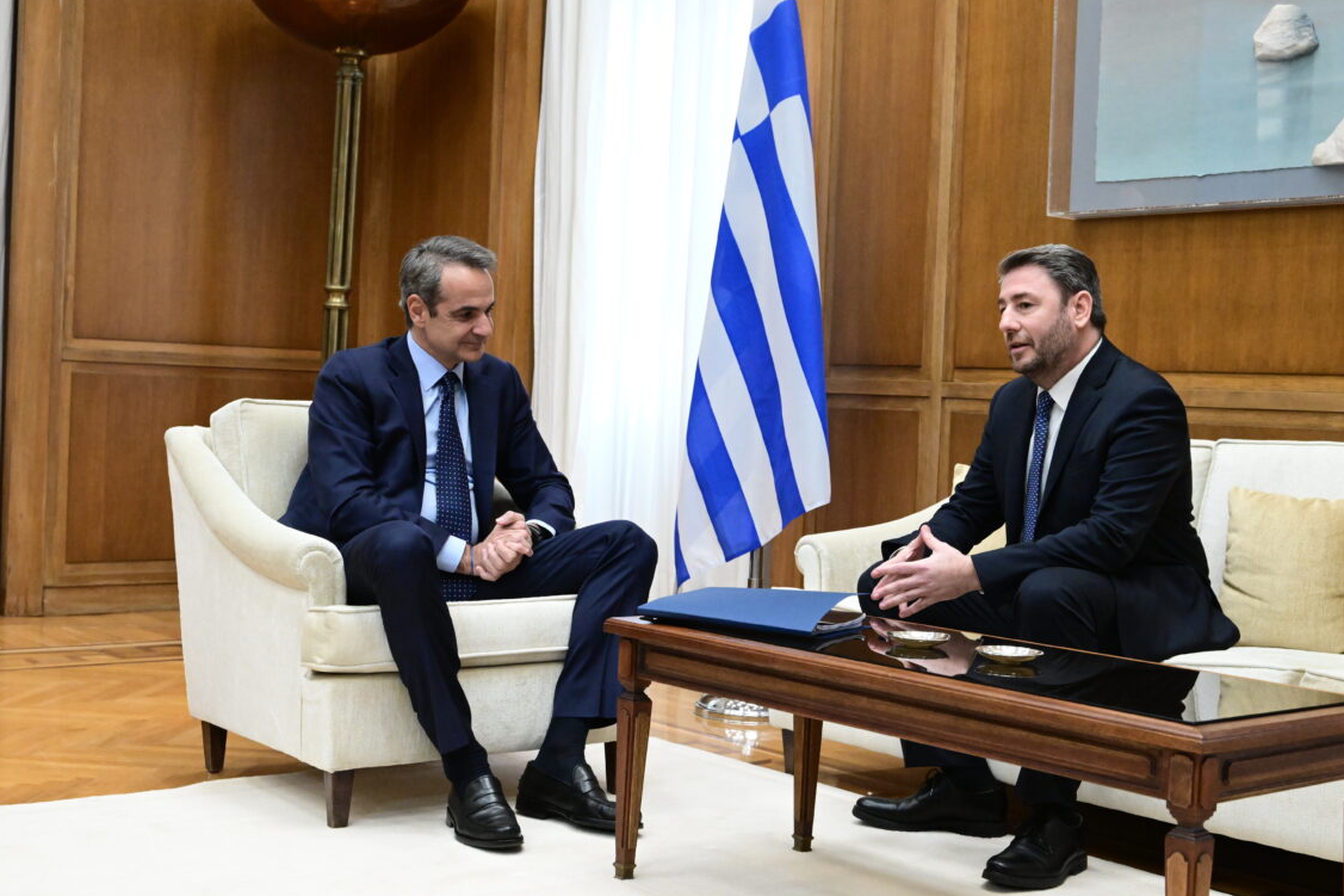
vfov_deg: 27.5
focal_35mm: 49
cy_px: 434
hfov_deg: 40.3
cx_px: 669
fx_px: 1829
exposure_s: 1/400
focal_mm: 46
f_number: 5.6
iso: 8000
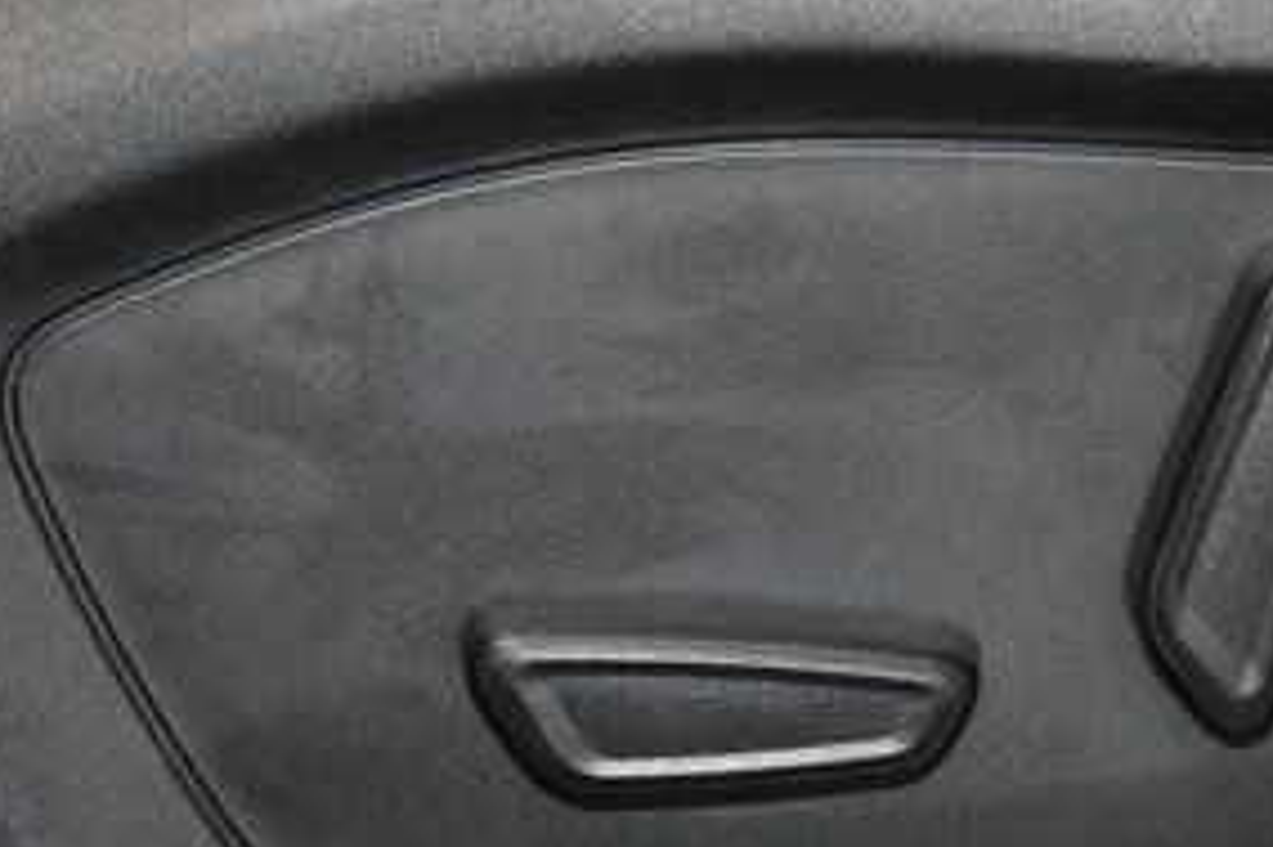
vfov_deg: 5.8
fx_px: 8375
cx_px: 1121
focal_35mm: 237
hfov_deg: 8.7
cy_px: 450
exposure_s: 1/50
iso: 2500
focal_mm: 70
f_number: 4.5
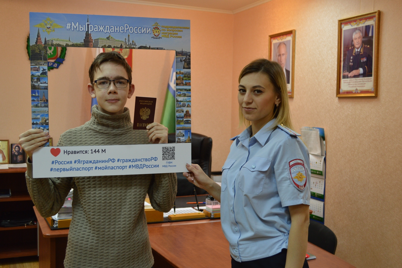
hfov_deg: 46.4
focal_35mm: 42
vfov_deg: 31.8
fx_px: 469
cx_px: 201
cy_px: 134
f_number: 4.5
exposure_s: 1/60
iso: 400
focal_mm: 28
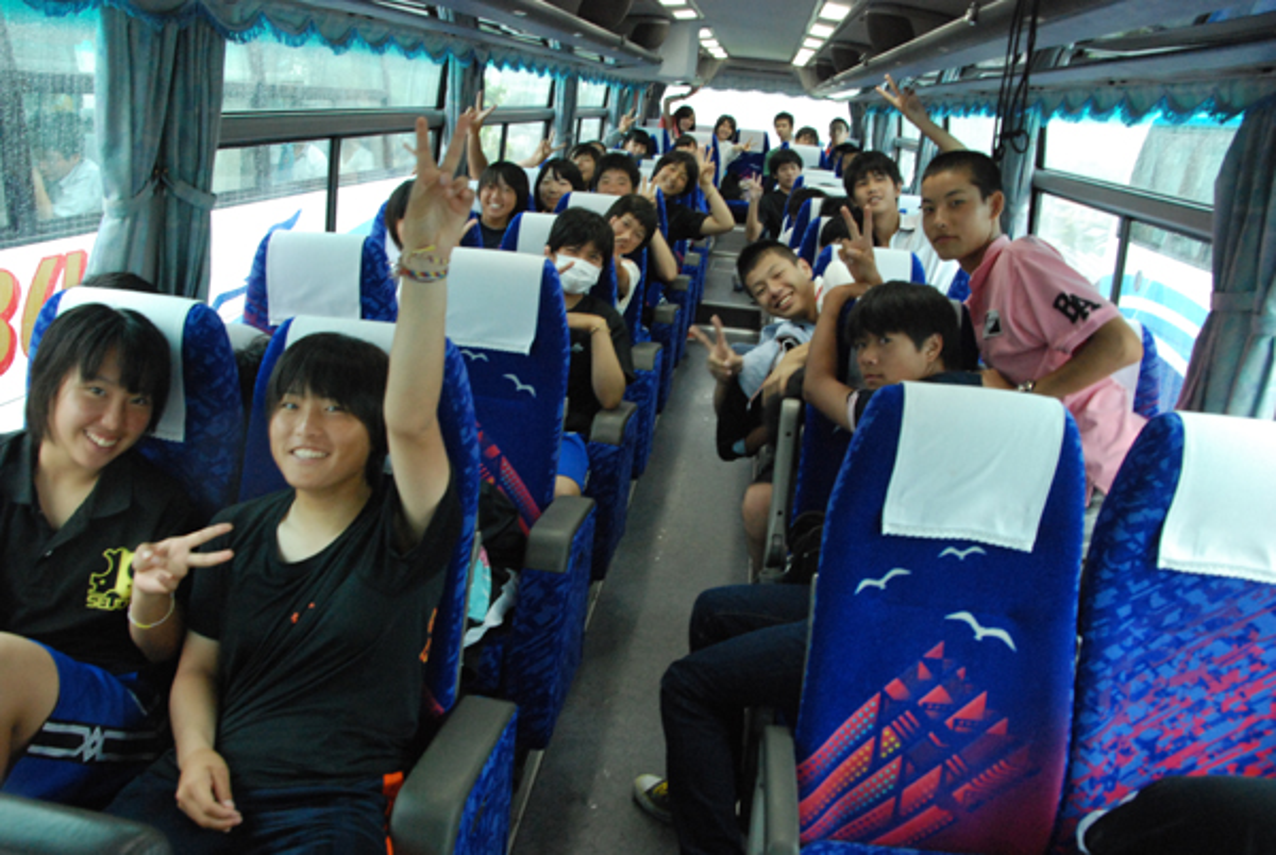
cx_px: 638
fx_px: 958
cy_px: 428
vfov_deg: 48.1
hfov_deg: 67.3
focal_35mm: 27
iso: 1600
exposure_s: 1/40
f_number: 6.3
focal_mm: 18
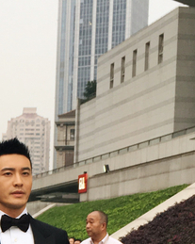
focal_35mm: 112
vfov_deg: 16.4
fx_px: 808
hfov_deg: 13.0
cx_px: -94
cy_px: 298
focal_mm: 4.15
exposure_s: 1/100
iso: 32
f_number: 2.2
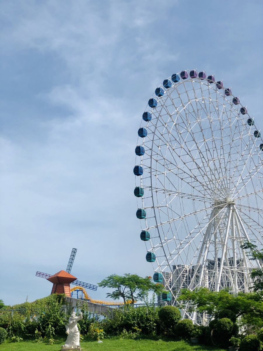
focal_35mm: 57
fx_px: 577
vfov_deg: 33.8
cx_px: 132
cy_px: 176
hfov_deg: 25.7
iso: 20
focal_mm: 6.6
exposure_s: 1/1656
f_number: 2.8
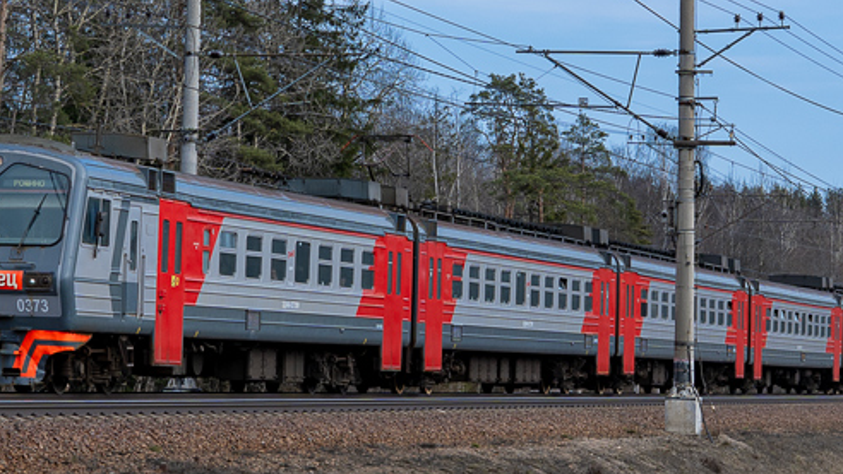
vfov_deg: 8.1
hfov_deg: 14.3
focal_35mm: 150
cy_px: 64
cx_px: 243
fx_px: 3354
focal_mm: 55
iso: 250
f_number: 7.1
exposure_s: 1/640
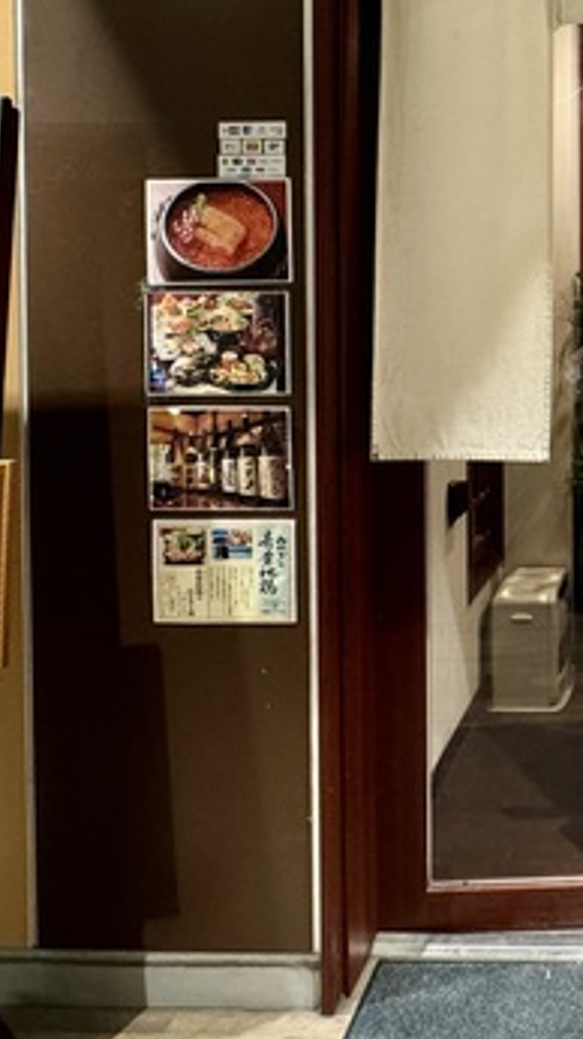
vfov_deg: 62.7
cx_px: 658
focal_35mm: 30
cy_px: 345
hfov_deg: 33.3
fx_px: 826
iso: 320
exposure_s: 1/50
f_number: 2.2
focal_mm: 2.22
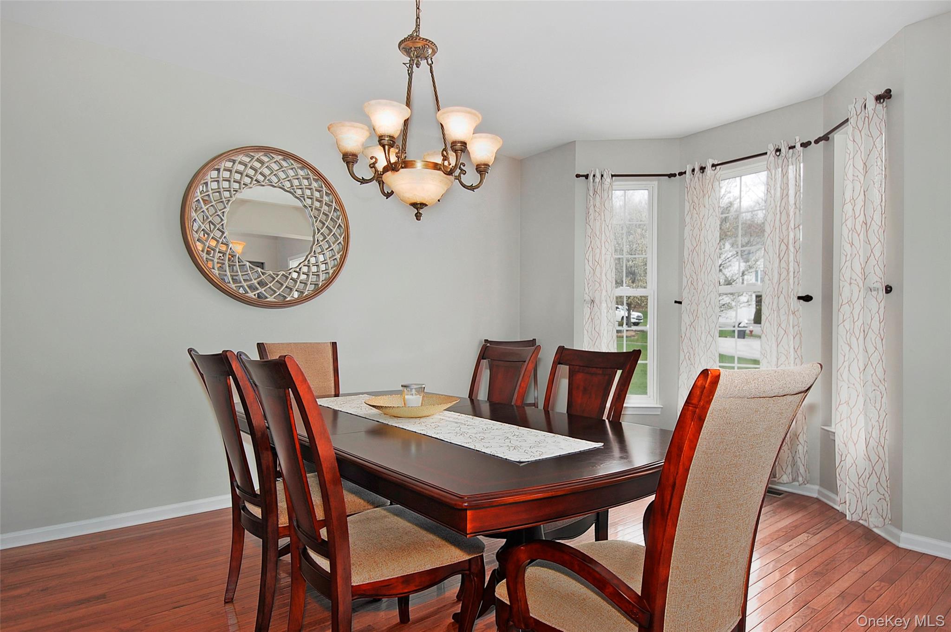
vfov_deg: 63.1
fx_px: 515
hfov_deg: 85.5
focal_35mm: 20
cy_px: 316
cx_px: 476
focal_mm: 13
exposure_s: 1/13
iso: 200
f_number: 8
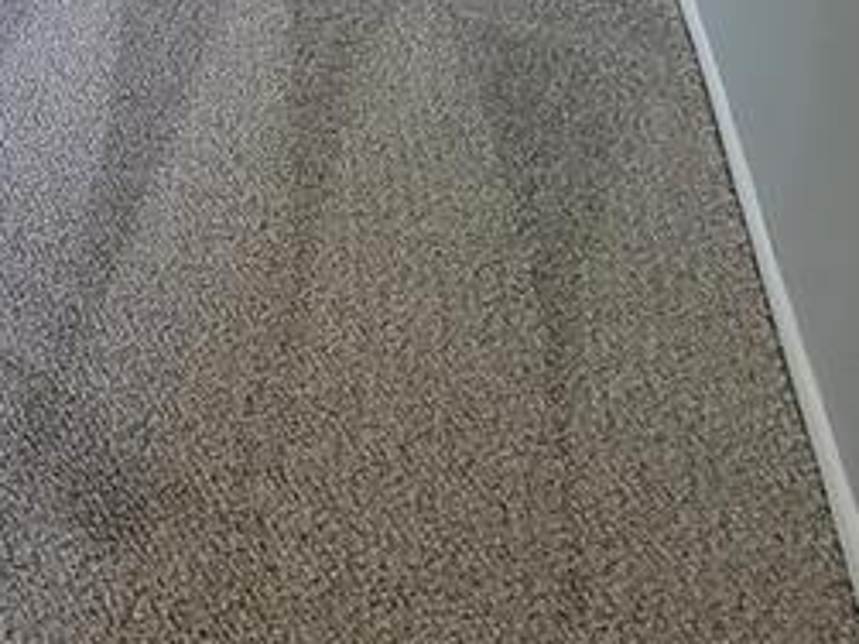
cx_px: -530
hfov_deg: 24.6
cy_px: -529
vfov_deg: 19.8
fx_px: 1315
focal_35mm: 53
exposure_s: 1/60
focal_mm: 2.2
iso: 125
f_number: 2.2
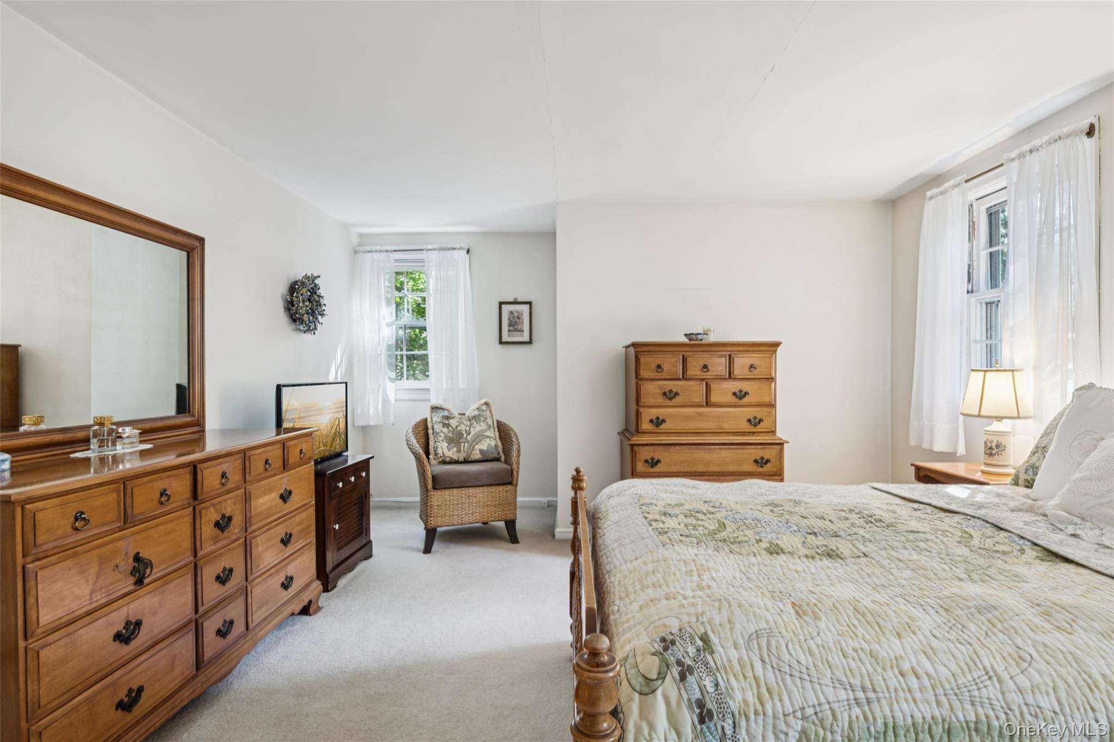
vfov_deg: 67.4
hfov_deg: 90.0
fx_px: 557
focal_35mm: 18
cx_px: 557
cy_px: 371
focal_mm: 18
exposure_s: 1/3.33
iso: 200
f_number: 8
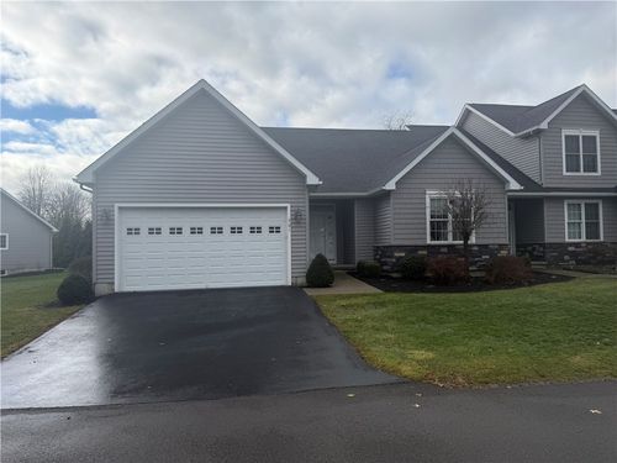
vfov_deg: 56.8
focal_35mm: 24
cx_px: 308
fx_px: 428
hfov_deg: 71.6
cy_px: 232
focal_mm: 6.76
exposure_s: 1/3953
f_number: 1.78
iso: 100
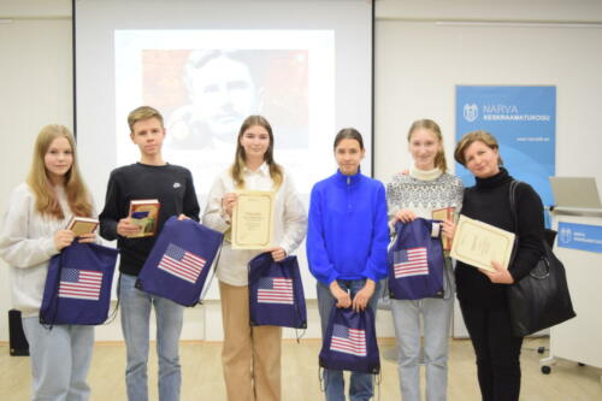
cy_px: 200
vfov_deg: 31.9
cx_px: 301
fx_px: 702
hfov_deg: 46.4
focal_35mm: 42
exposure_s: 1/60
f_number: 4.2
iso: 1000
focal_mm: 28
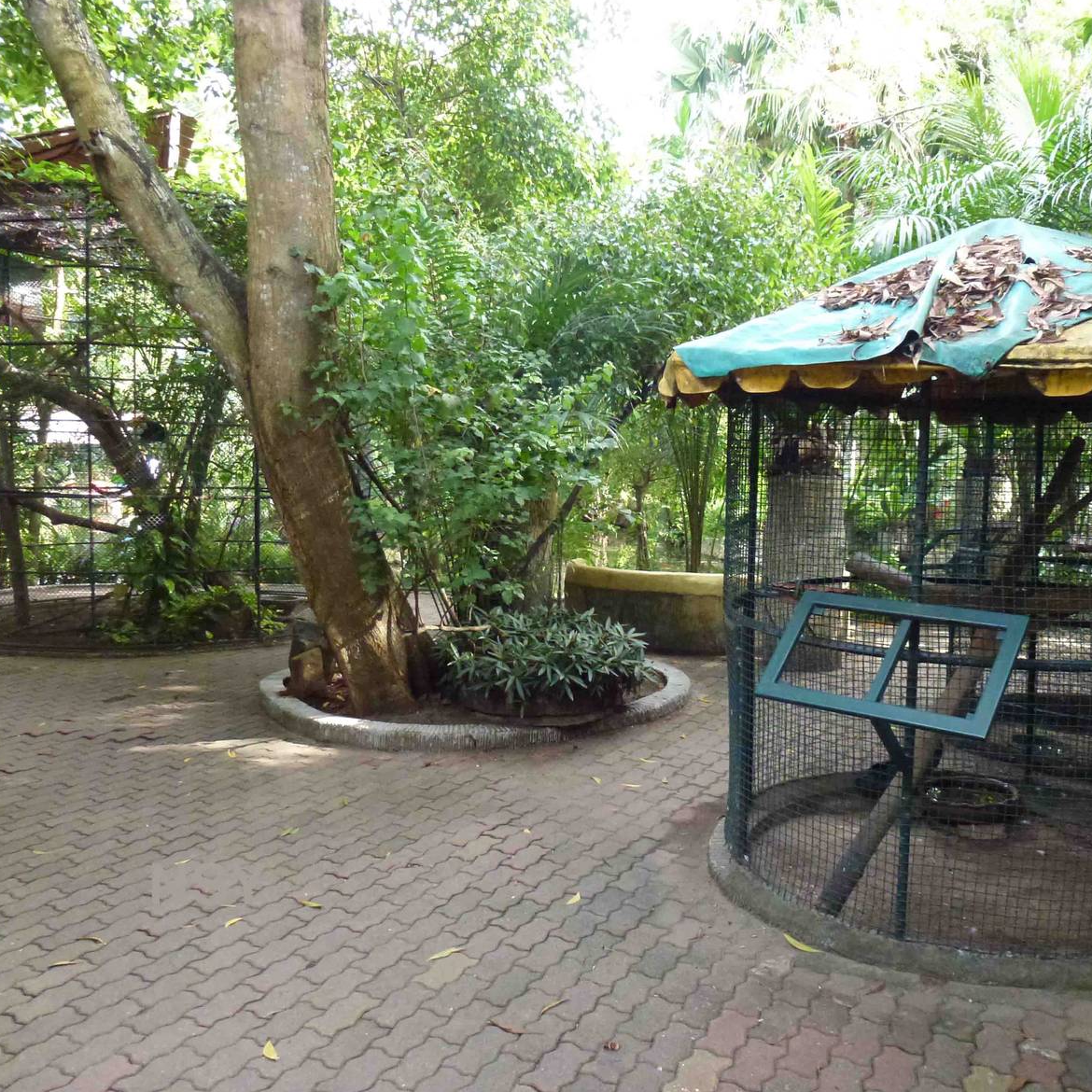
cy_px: 548
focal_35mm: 29
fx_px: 1035
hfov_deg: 55.5
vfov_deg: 55.6
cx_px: 602
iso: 640
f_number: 3.3
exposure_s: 1/125
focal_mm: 4.3
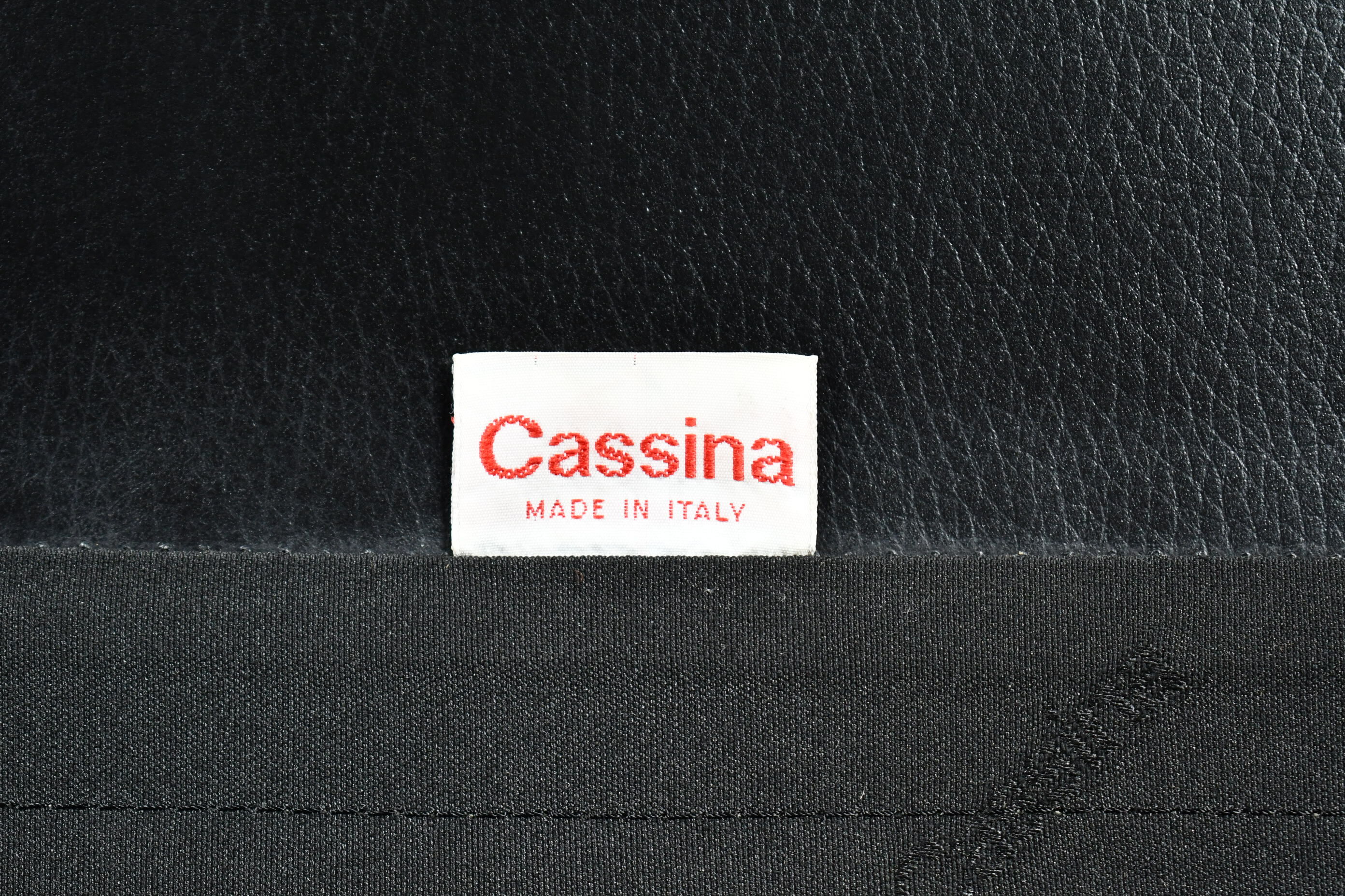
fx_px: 3063
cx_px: 672
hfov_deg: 24.8
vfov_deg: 16.7
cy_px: 448
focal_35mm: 82
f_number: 5.6
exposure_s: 1/125
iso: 1250
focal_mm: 55
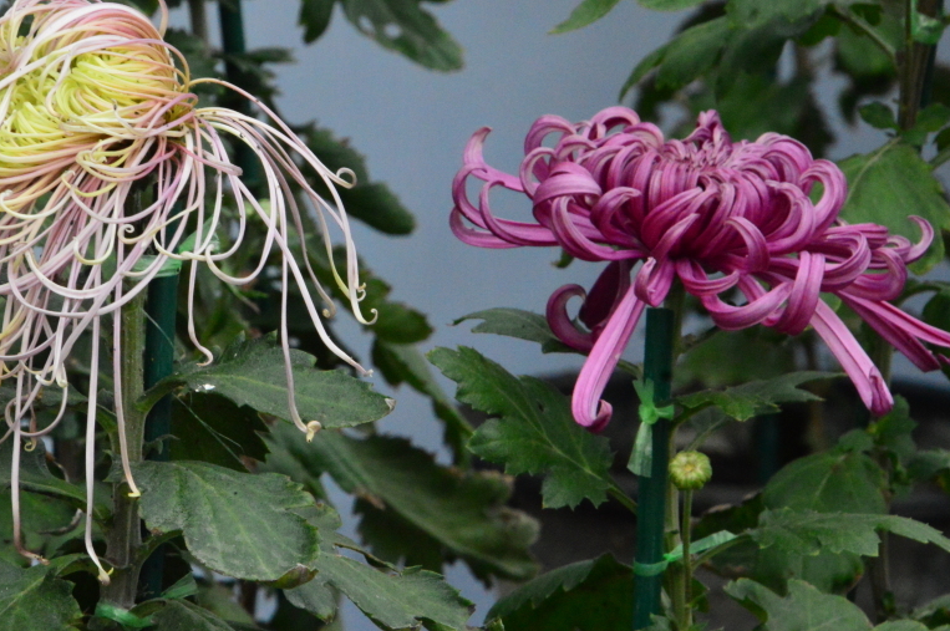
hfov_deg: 3.4
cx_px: 325
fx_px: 15922
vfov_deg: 2.3
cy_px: 294
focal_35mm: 604
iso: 4000
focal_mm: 300
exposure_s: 1/250
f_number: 22
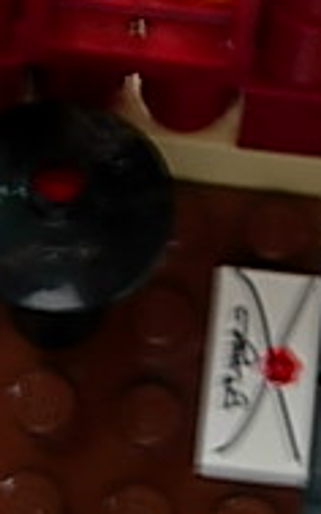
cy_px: 397
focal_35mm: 147
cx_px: 144
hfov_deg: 8.9
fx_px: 2059
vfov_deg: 14.2
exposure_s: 1/9.2
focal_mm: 8.5
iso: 79
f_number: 2.9
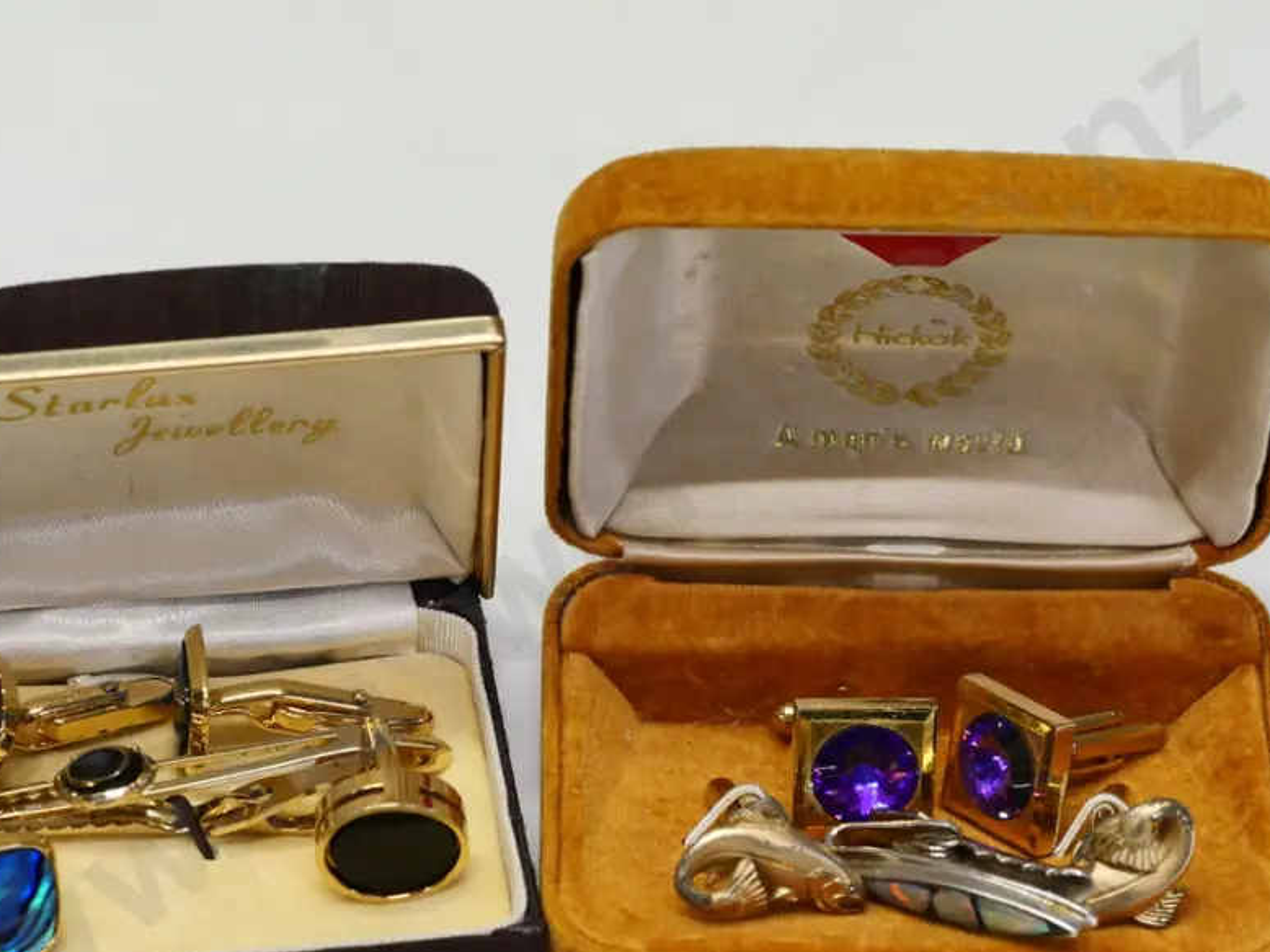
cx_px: 550
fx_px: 5795
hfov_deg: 12.5
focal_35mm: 158
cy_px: 572
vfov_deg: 9.4
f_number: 5.6
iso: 3200
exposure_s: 1/200
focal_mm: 60
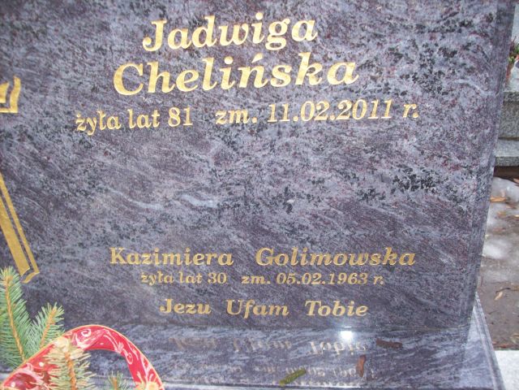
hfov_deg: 51.4
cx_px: 260
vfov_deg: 39.7
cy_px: 195
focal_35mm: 36
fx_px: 540
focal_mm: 6
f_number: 2.7
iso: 80
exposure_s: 1/64
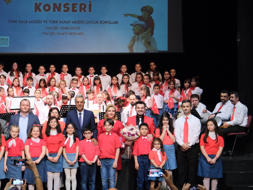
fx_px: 753
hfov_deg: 18.9
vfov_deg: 14.4
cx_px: 62
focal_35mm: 103
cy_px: 89
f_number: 4
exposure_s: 1/160
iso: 3200
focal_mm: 45.4
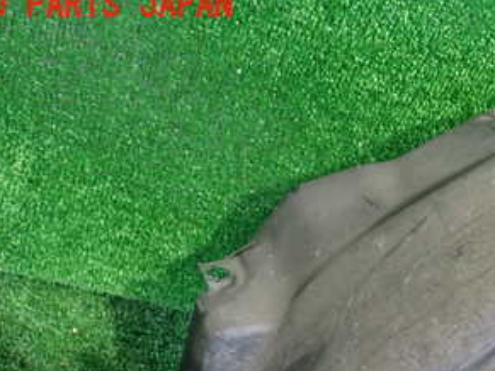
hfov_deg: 28.4
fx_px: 943
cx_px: 434
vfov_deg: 21.5
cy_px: 368
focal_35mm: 66
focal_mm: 5.79
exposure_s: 1/30
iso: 640
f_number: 2.4
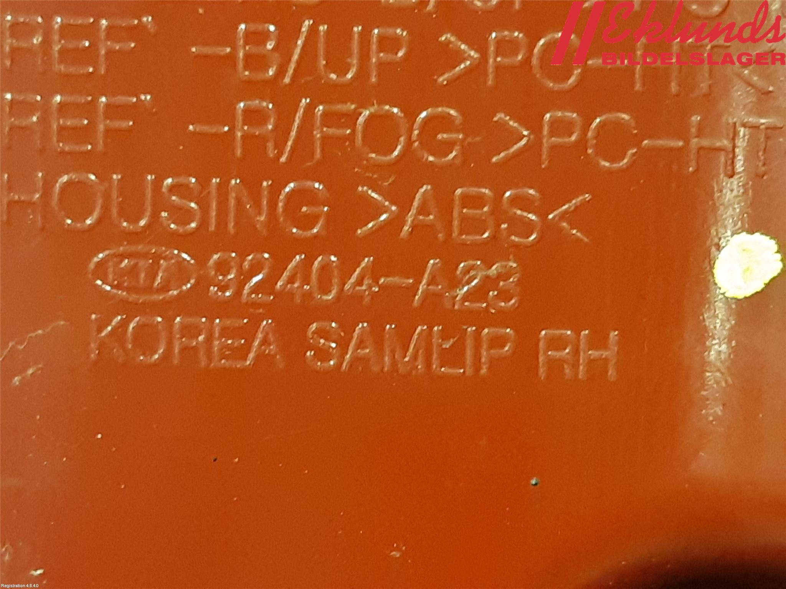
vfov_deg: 53.1
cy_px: 294
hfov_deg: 67.3
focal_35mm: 26
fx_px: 590
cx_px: 393
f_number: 1.7
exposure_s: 1/25
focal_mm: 3.93
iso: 250
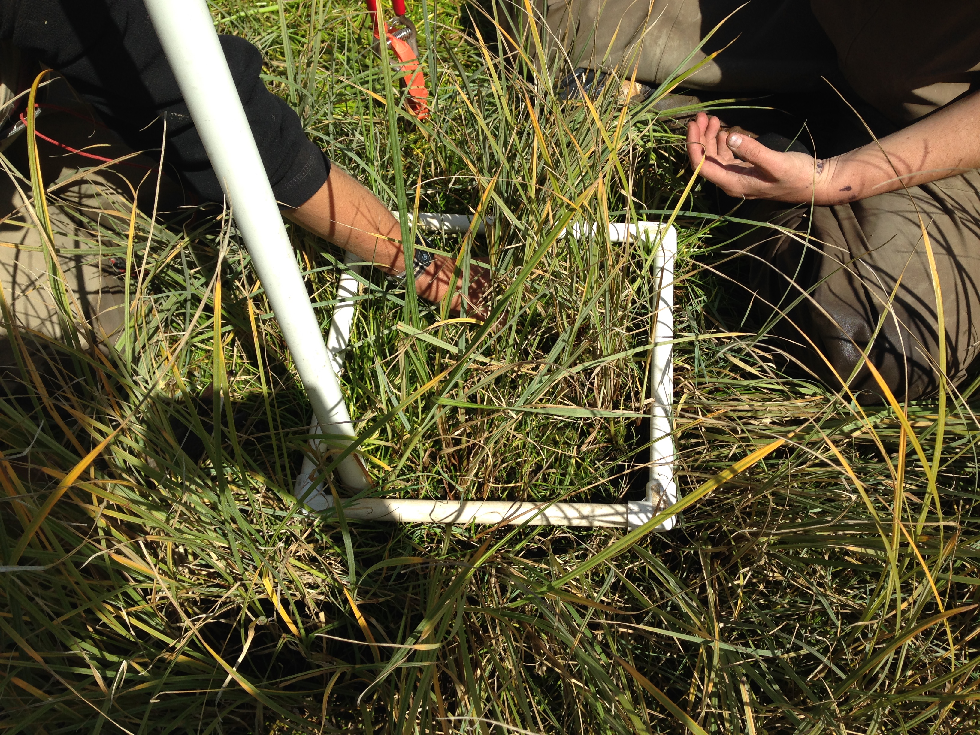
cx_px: 490
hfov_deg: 55.4
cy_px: 368
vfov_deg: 42.9
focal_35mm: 33
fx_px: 934
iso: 50
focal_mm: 4.12
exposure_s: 1/1391
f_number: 2.4
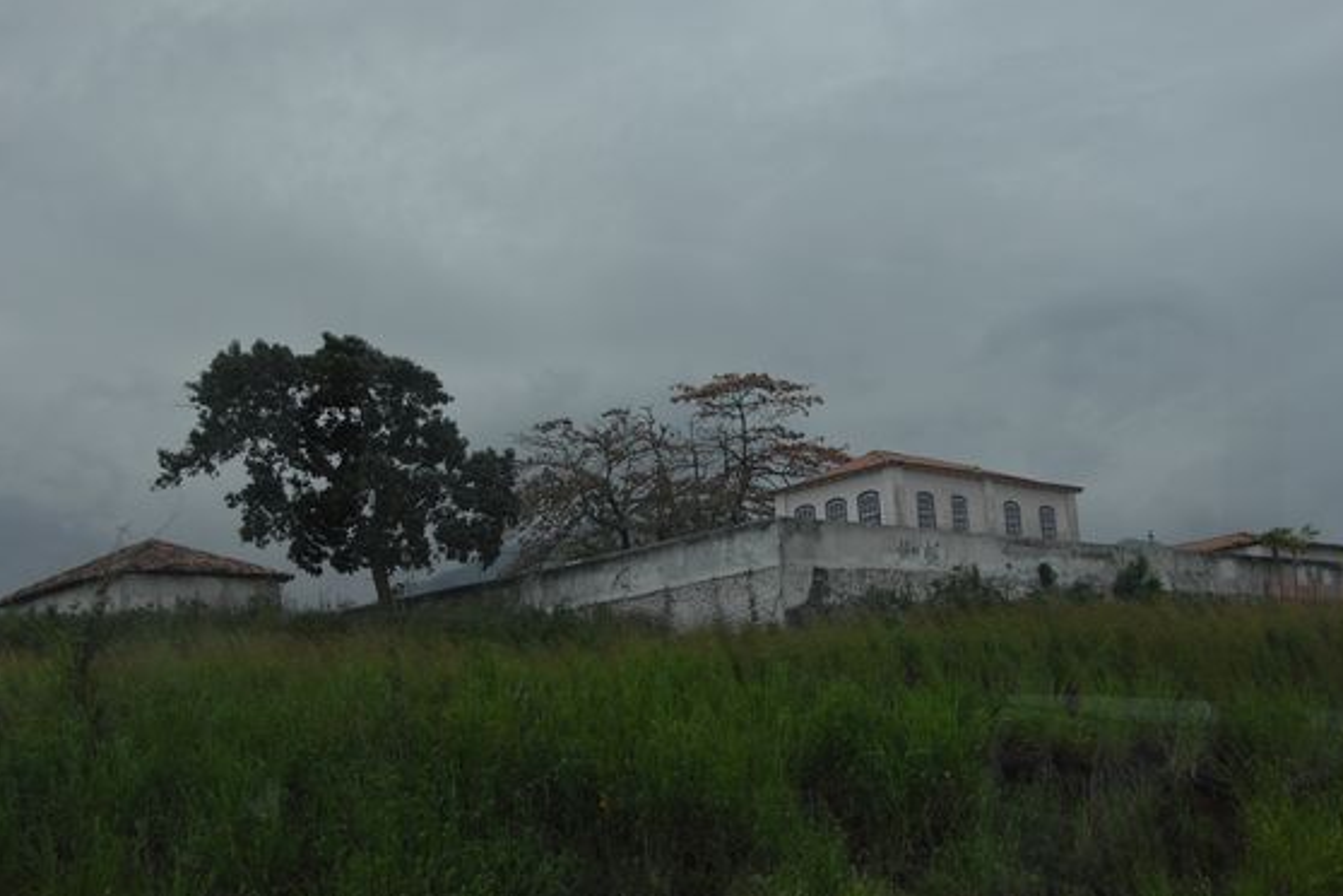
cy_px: 461
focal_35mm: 55
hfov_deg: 36.2
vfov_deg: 24.6
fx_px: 2052
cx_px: 751
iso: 200
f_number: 5
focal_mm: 32
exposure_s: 1/400
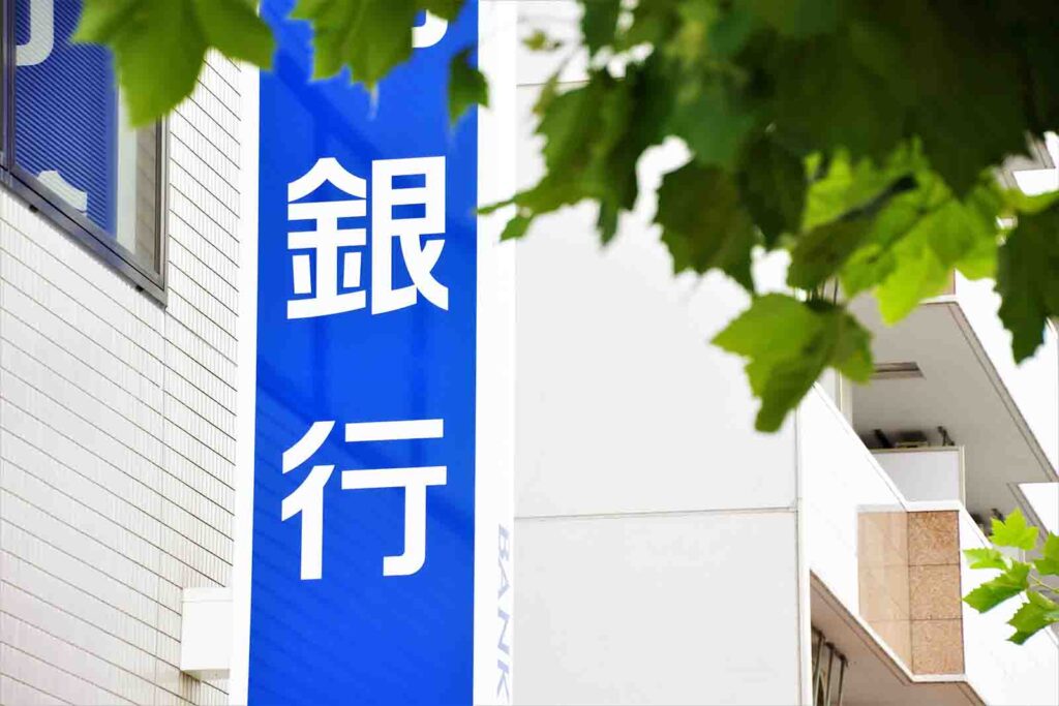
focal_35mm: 157
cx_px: 530
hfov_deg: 13.1
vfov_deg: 8.7
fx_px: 4619
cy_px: 353
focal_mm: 105
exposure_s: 1/25
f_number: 6.3
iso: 200
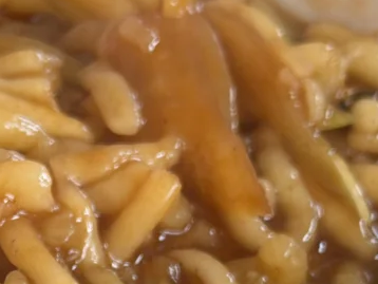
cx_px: -46
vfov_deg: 7.6
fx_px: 2109
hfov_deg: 10.1
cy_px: 365
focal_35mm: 193
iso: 125
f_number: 1.78
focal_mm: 6.76
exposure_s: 1/60
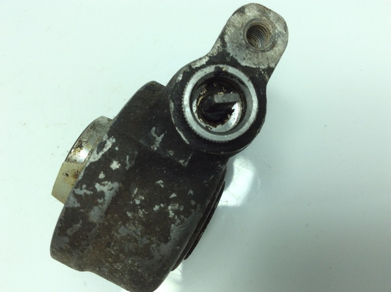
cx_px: 196
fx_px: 361
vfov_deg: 44.0
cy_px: 146
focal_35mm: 32
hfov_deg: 56.9
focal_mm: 3.3
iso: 32
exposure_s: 1/330
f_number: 2.4
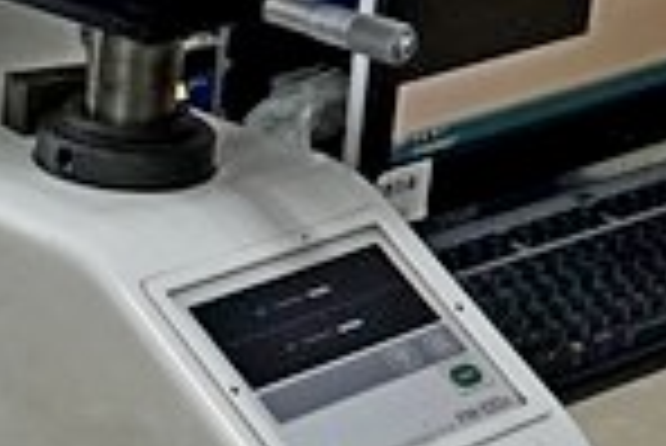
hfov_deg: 23.8
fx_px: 1574
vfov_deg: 15.8
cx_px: 212
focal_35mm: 85
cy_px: 9
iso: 3200
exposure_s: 1/160
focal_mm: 28
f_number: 3.5
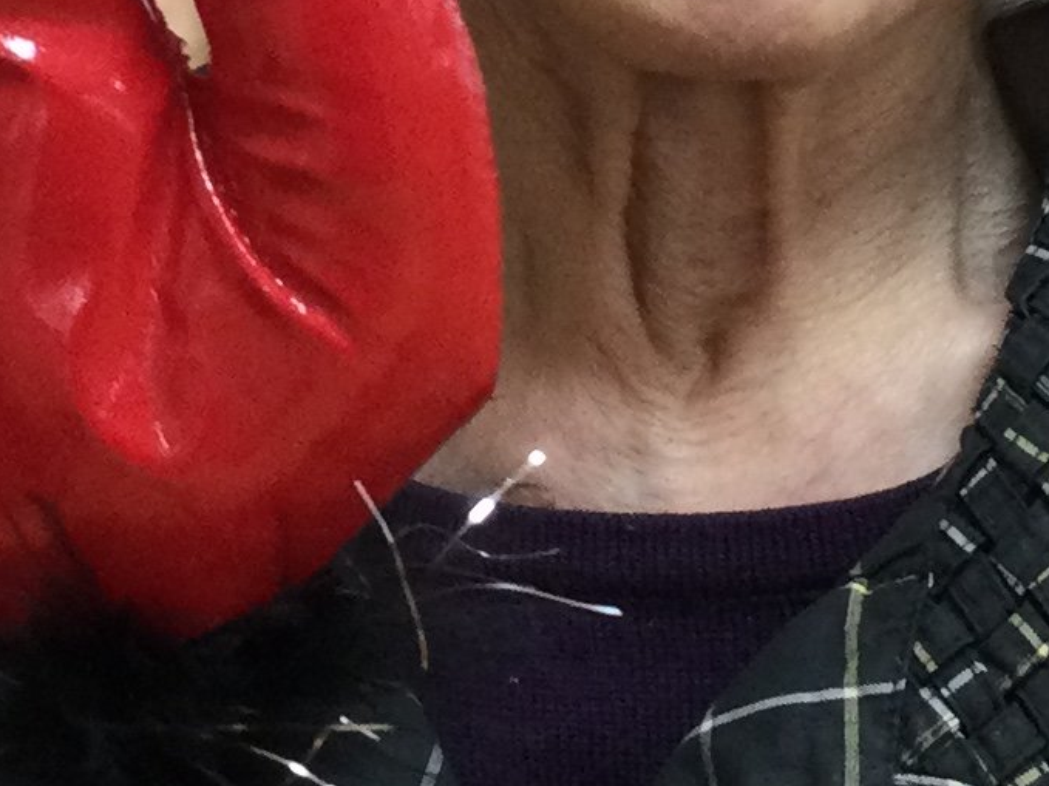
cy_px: -301
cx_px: 460
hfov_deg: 13.3
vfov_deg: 9.7
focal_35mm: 149
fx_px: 4514
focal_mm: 3.3
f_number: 2.4
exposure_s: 1/30
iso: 50
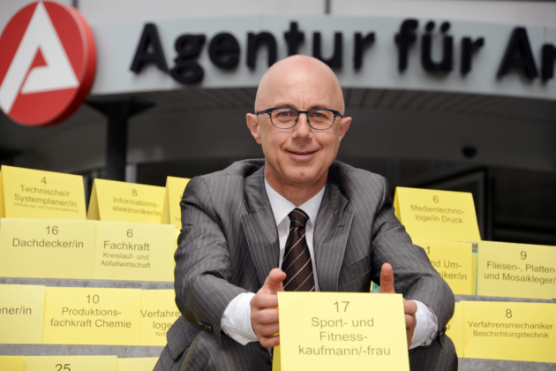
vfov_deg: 10.2
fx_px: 2085
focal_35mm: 135
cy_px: 186
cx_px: 278
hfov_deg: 15.2
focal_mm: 90
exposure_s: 1/200
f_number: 5.6
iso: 100
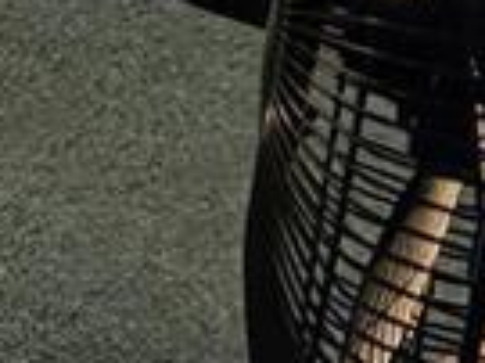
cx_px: -1110
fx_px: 2856
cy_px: -758
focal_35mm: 204
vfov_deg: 6.6
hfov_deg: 7.9
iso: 800
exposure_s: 1/120
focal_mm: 6.3
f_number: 1.7
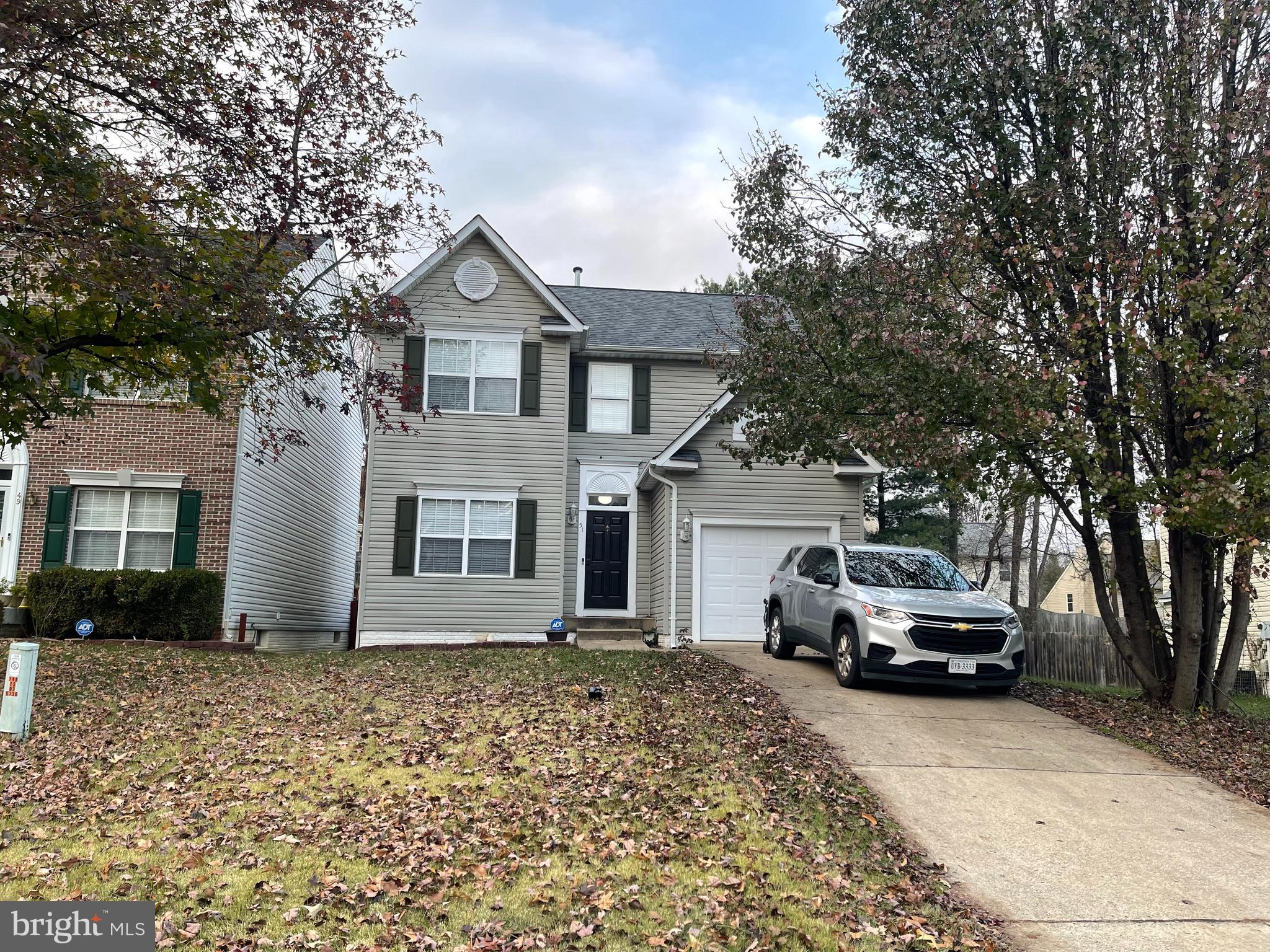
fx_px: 954
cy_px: 476
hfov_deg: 67.3
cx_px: 635
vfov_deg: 53.1
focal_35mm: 26
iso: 32
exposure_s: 1/149
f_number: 1.6
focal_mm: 5.1
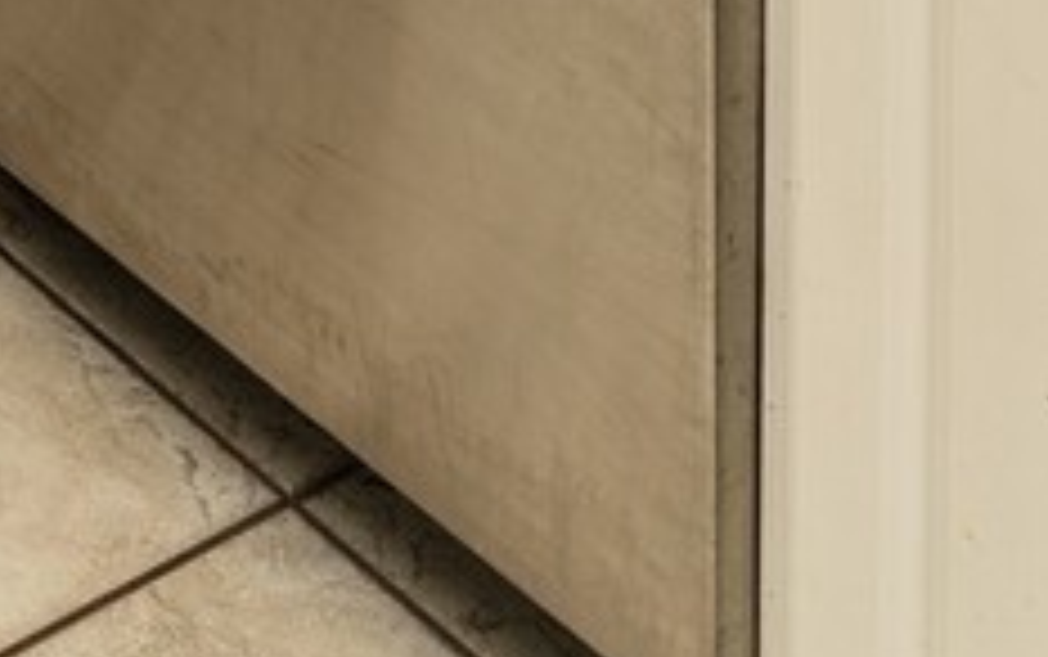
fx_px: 2630
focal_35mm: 92
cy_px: -1566
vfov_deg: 9.4
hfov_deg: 18.4
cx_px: -751
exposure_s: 1/13
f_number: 8
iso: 100
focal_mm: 13
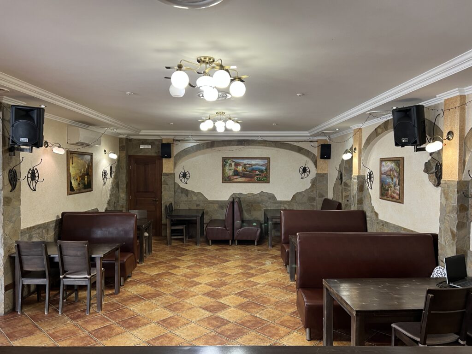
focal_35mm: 26
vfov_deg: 53.1
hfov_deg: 67.3
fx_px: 355
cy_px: 177
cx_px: 236
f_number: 1.5
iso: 80
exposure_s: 1/50
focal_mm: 5.7
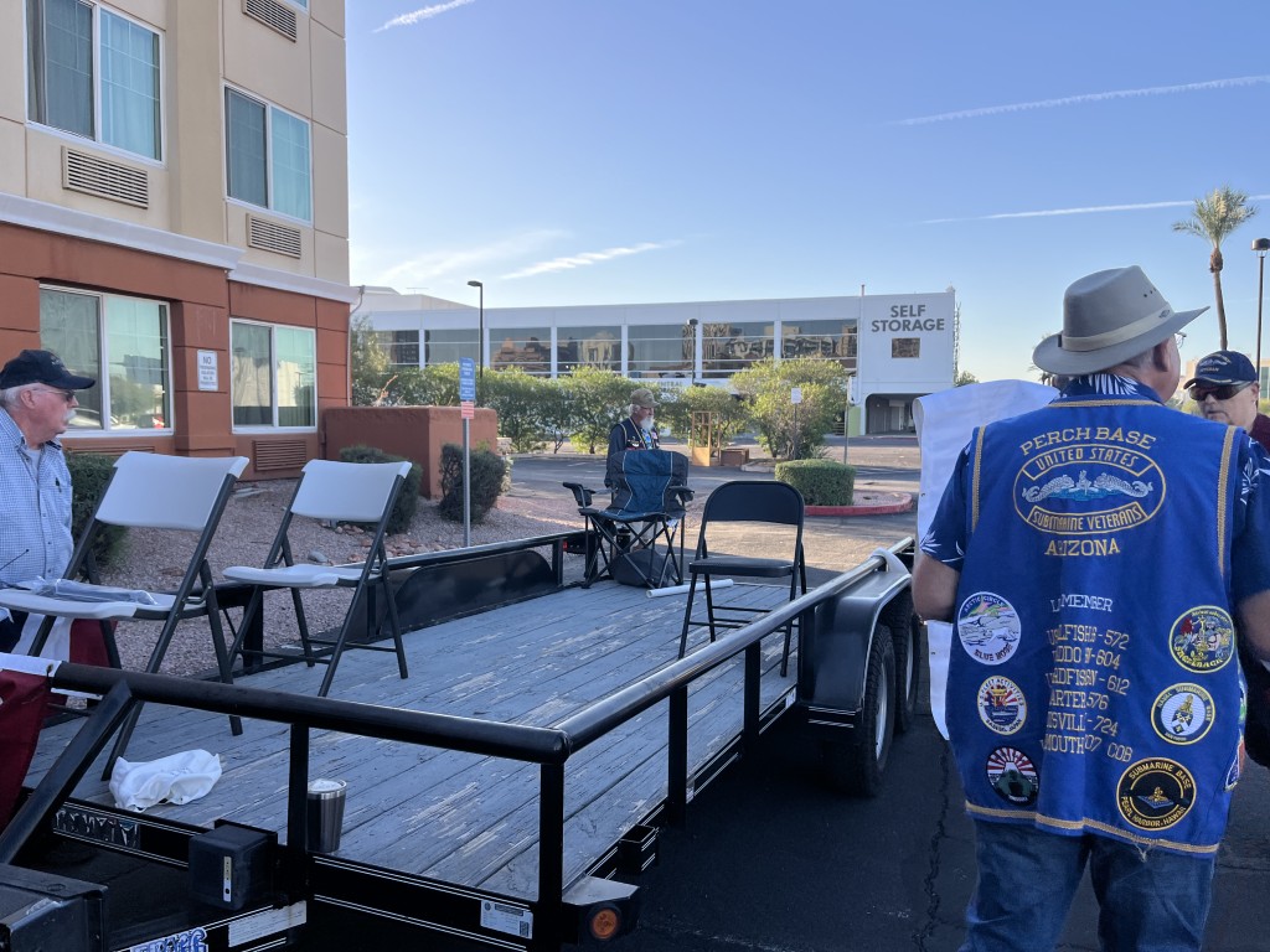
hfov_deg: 67.3
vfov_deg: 53.1
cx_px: 635
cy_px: 476
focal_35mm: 26
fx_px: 954
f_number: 1.6
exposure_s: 1/1339
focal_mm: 5.1
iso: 50
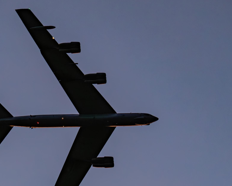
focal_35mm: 313
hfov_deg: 6.2
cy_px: 124
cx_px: 83
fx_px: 2149
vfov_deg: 4.9
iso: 800
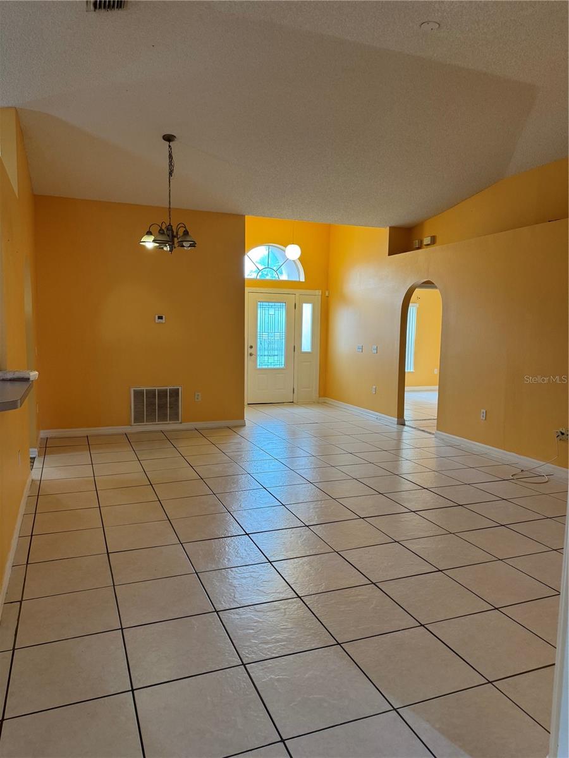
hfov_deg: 56.8
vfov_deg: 71.6
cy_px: 379
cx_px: 284
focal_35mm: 24
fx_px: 526
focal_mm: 6.76
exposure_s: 1/60
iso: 160
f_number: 1.78
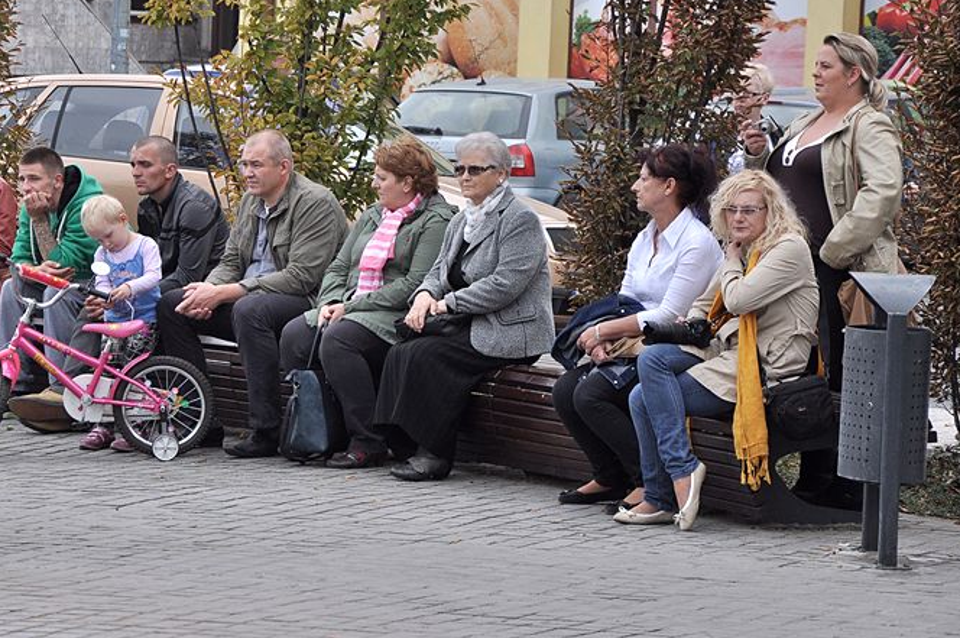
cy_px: 283
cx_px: 382
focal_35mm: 202
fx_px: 5370
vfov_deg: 6.8
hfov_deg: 10.2
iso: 500
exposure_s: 1/500
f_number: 5.6
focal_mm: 105
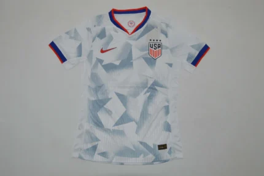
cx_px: 132
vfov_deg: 41.7
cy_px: 88
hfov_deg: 59.5
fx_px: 231
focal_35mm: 32
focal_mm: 21
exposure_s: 1/200
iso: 400
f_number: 16
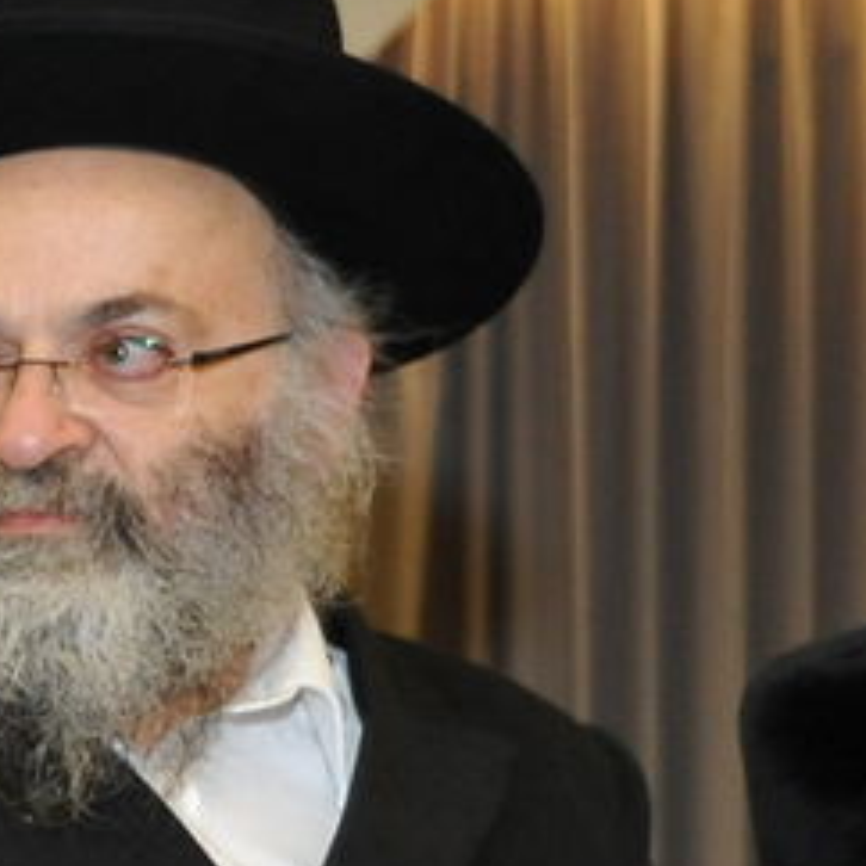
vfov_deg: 7.8
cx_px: -1614
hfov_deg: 7.2
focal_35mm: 221
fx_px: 6255
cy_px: 1265
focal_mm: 45
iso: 2000
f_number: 4
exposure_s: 1/125
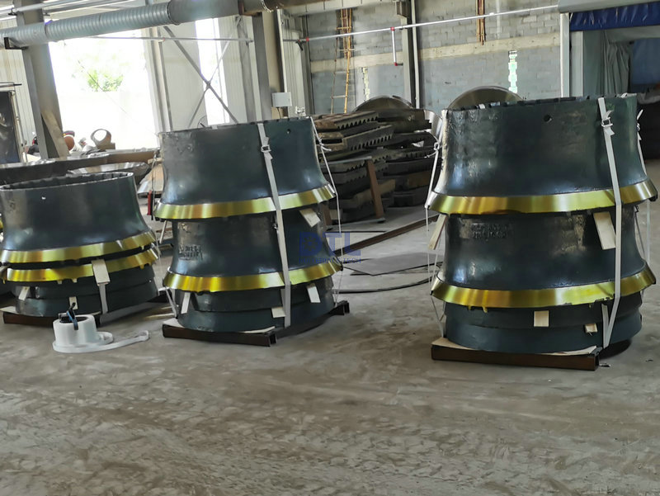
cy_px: 248
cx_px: 330
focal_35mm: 26
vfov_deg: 53.1
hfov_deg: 67.3
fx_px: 496
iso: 100
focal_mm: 5.58
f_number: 1.8
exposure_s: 1/100
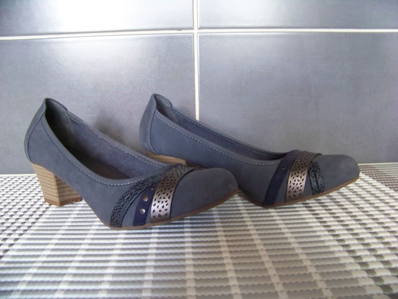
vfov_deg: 39.7
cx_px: 199
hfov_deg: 51.4
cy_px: 150
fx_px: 414
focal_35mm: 36
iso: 246
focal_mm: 5.85
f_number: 2.8
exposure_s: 1/30
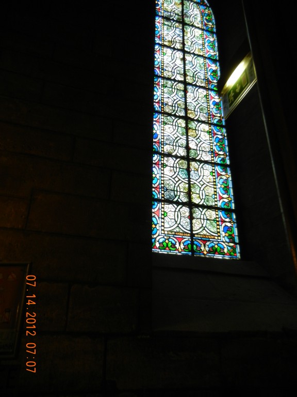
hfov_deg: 46.8
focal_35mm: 30
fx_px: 343
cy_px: 198
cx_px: 148
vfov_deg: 60.0
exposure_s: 1/36.2
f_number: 3.5
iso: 400
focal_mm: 5.4
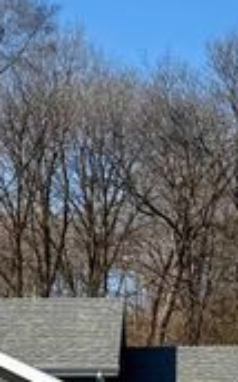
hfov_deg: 17.2
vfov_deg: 26.2
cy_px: 393
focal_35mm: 74
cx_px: 7
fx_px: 771
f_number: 1.78
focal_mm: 6.76
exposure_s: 1/4405
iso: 80
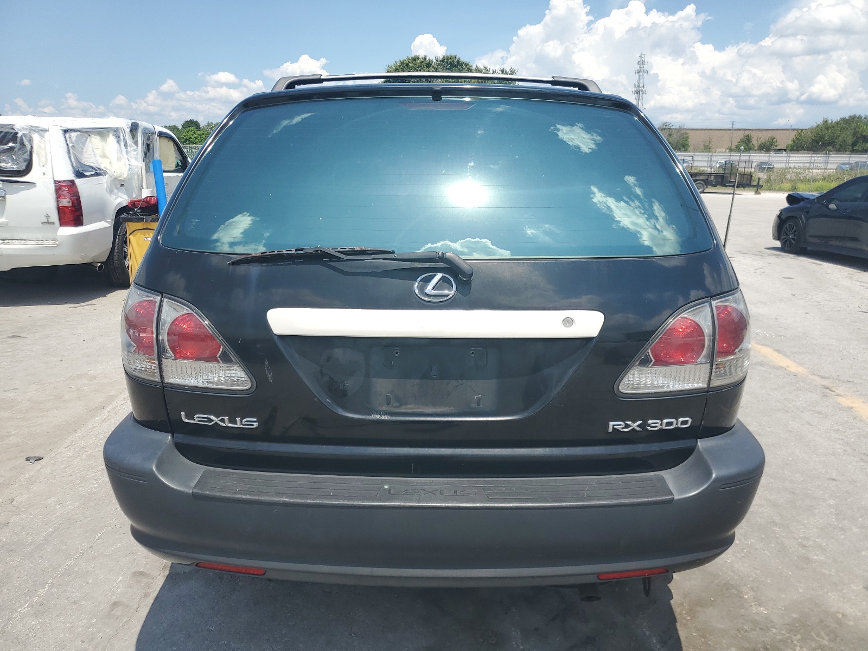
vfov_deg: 53.1
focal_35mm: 26
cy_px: 326
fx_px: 652
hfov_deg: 67.3
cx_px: 434
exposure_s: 1/3333
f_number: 1.5
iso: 50
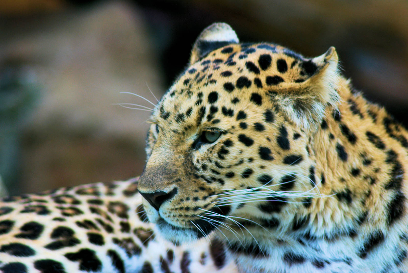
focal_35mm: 270
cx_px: 204
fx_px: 3064
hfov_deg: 7.6
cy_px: 136
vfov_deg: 5.1
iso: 200
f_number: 4.8
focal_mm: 180
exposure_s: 1/200
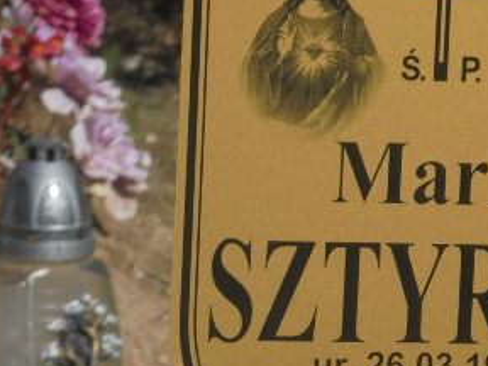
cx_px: 337
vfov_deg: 4.3
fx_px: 4892
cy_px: 227
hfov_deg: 5.7
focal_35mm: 347
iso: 100
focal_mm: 27.6
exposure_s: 1/640
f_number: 6.5
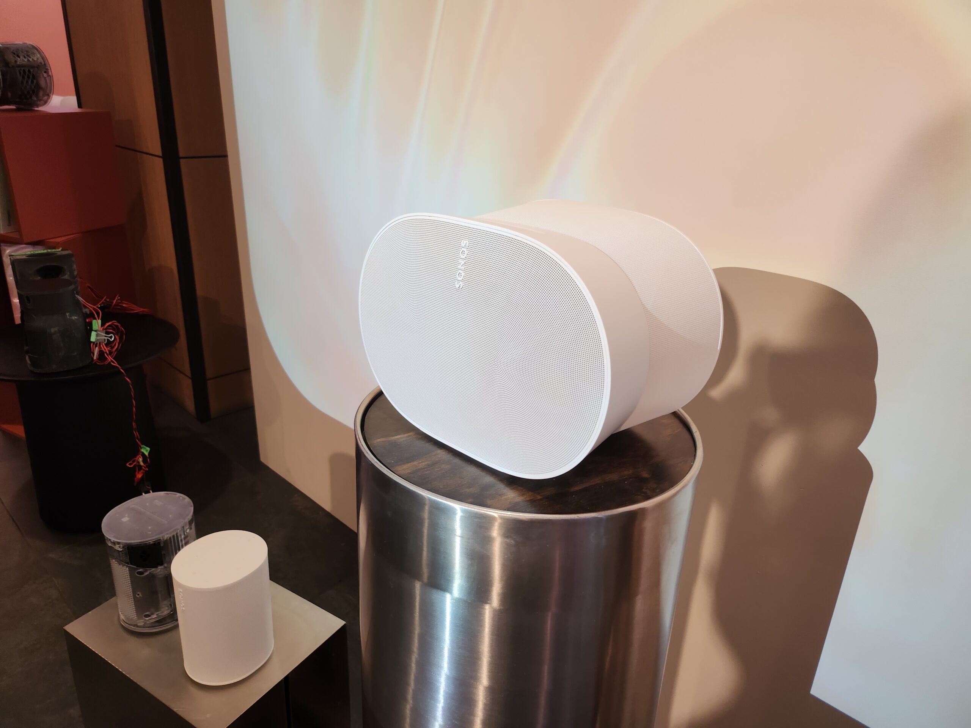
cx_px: 486
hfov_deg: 71.6
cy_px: 364
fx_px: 673
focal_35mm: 24
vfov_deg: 56.8
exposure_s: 1/60
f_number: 1.8
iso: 200
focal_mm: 5
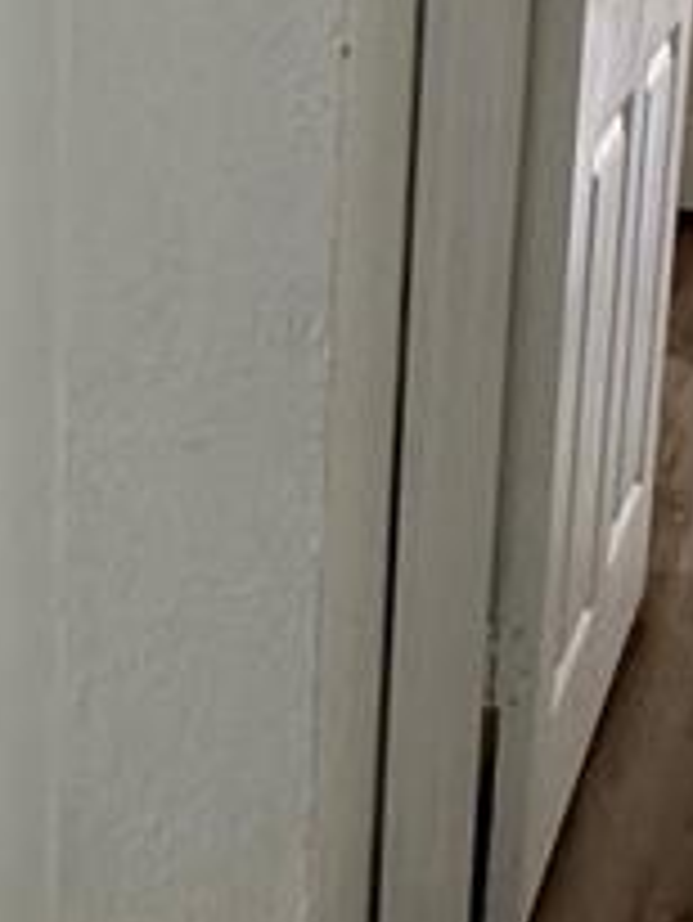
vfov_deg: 22.8
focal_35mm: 82
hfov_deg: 17.7
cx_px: 45
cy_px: -13
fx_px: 2187
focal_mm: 2.22
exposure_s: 1/99
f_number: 2.2
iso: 200
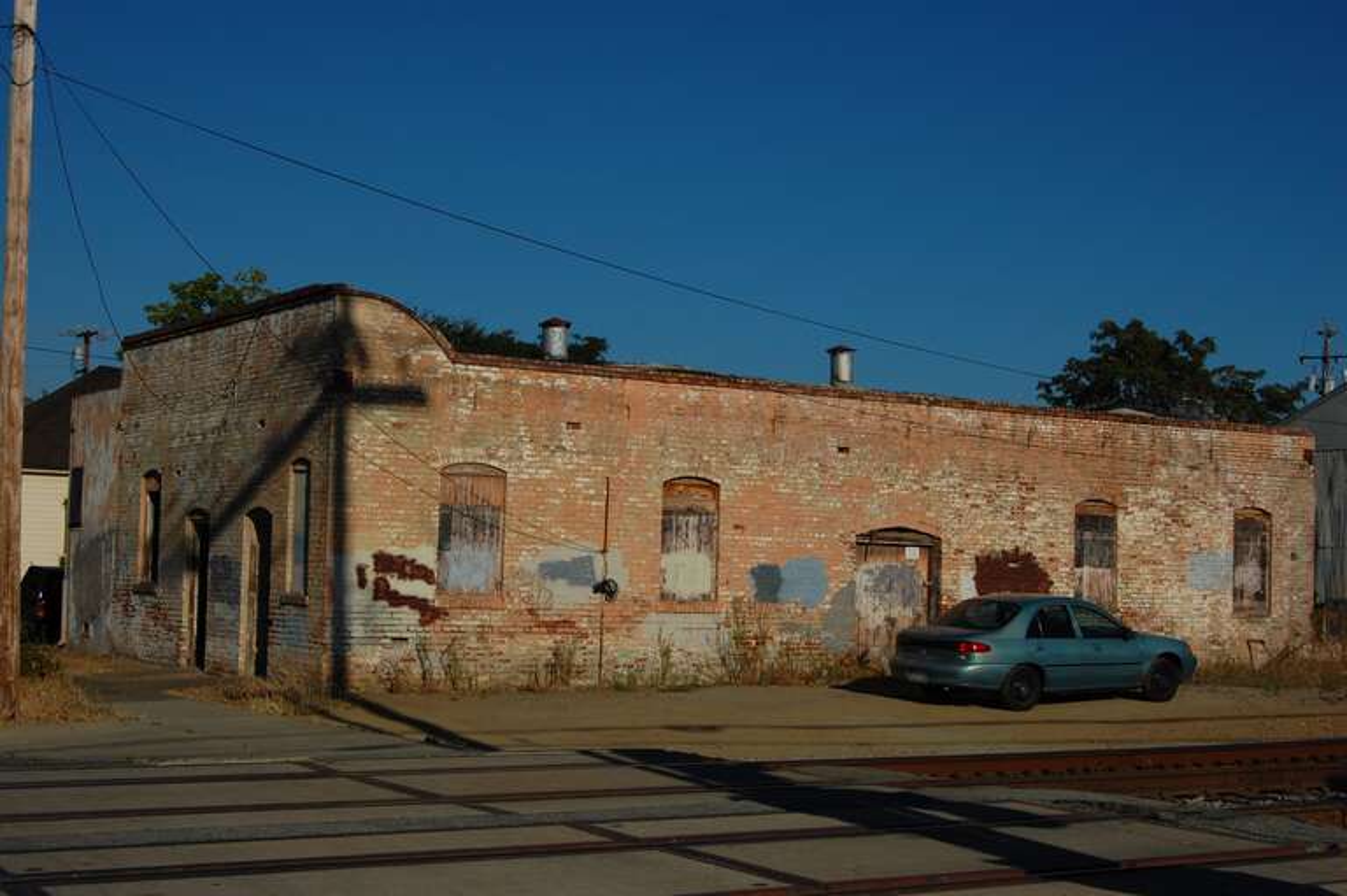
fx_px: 1963
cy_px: 448
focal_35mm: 52
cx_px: 674
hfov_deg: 37.9
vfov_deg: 25.7
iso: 200
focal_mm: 35
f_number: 16
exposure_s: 1/400
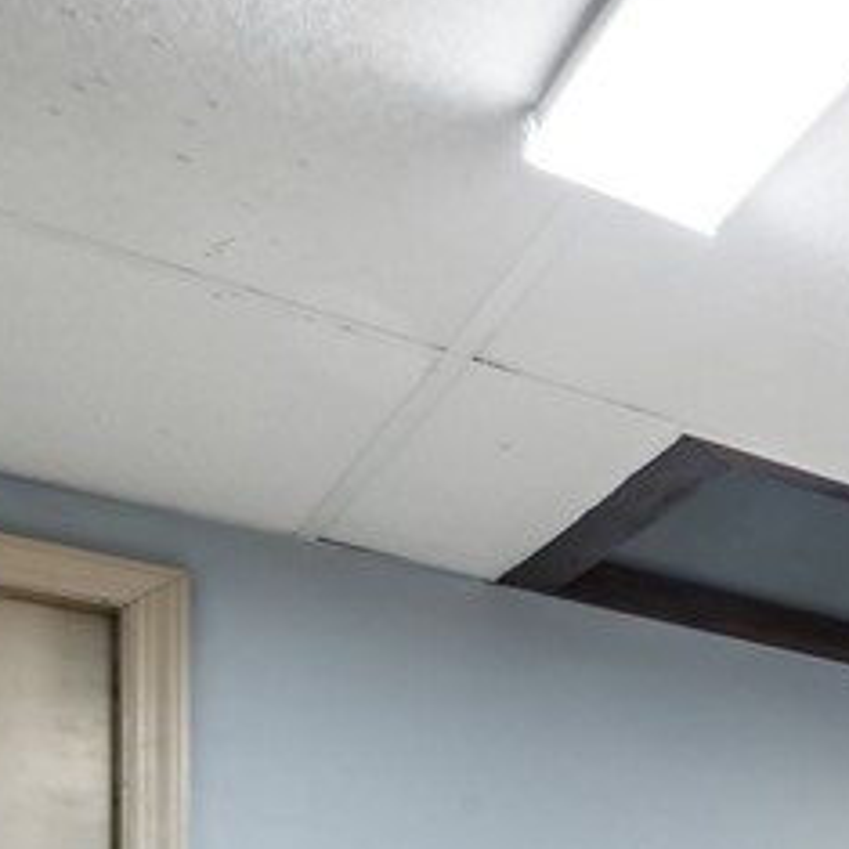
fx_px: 1526
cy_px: 1106
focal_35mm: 55
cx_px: 1848
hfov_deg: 17.2
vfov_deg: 26.4
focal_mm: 14
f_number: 11
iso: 50
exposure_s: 1/4
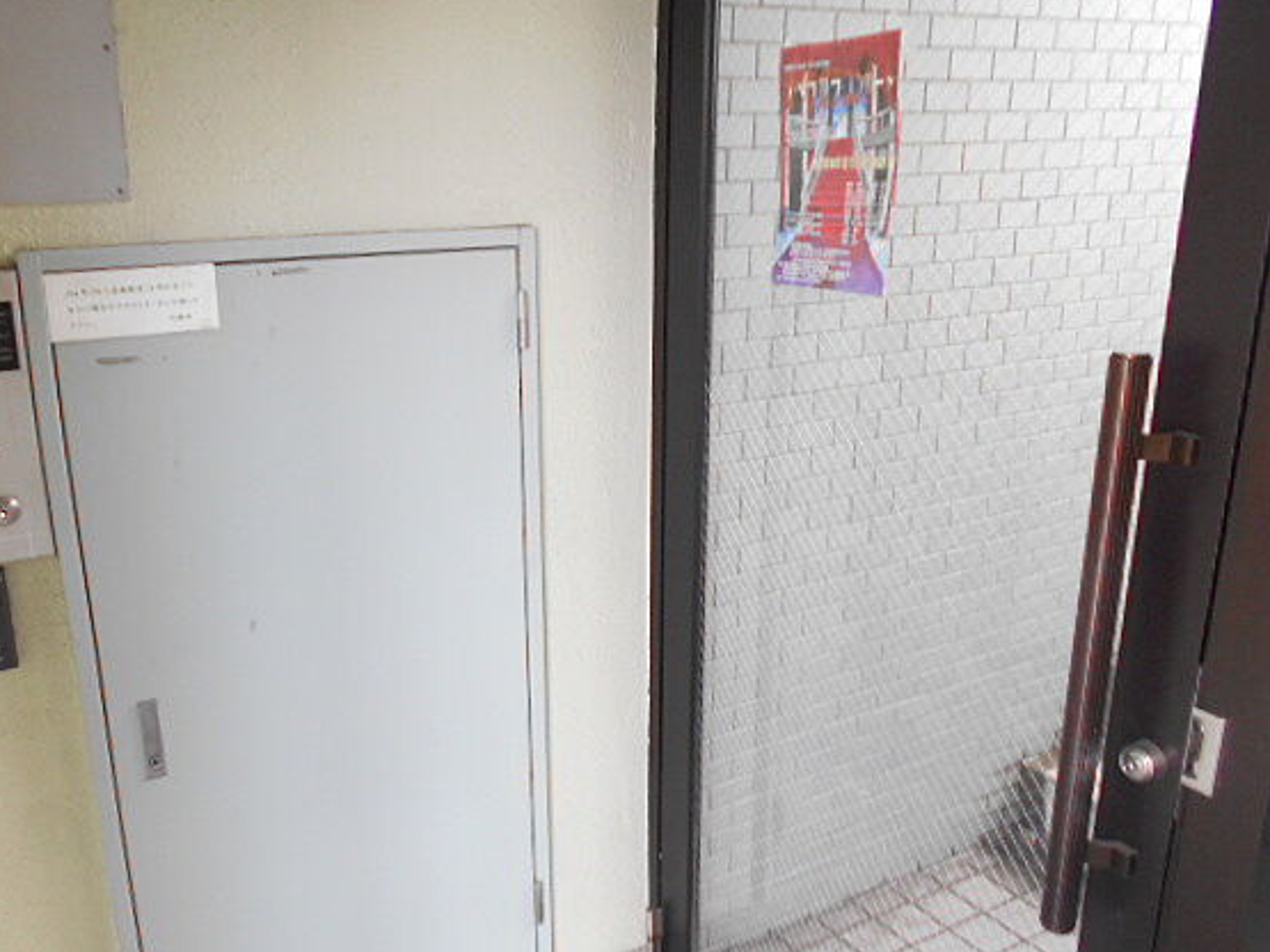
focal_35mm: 30
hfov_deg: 59.7
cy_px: 515
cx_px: 540
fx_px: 1100
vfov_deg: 46.7
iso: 200
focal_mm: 4.6
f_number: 3.2
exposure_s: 1/30
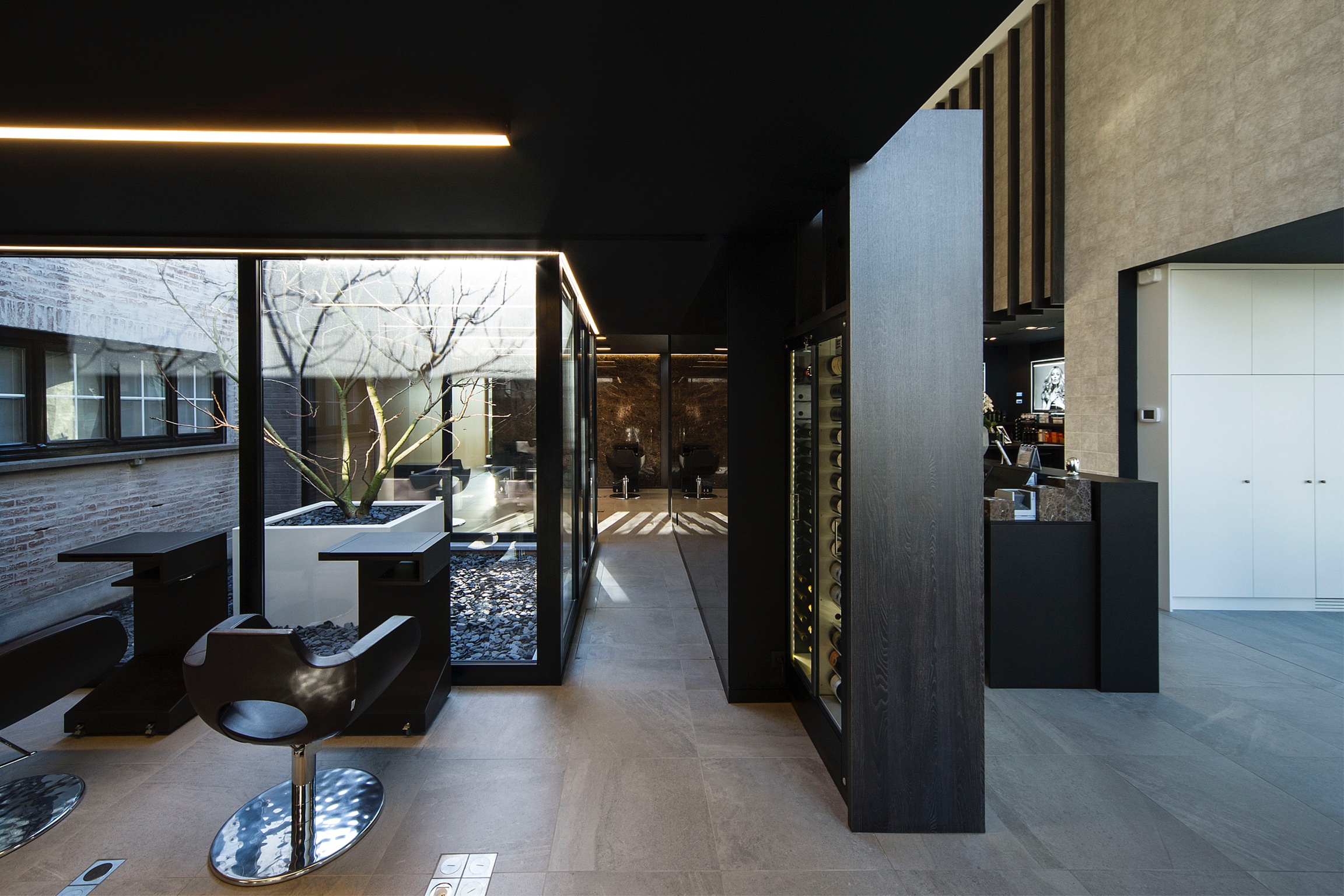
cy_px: 448
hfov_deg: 108.3
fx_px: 485
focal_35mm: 13
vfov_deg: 85.4
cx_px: 672
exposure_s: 1/6
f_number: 16
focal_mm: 13
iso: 400
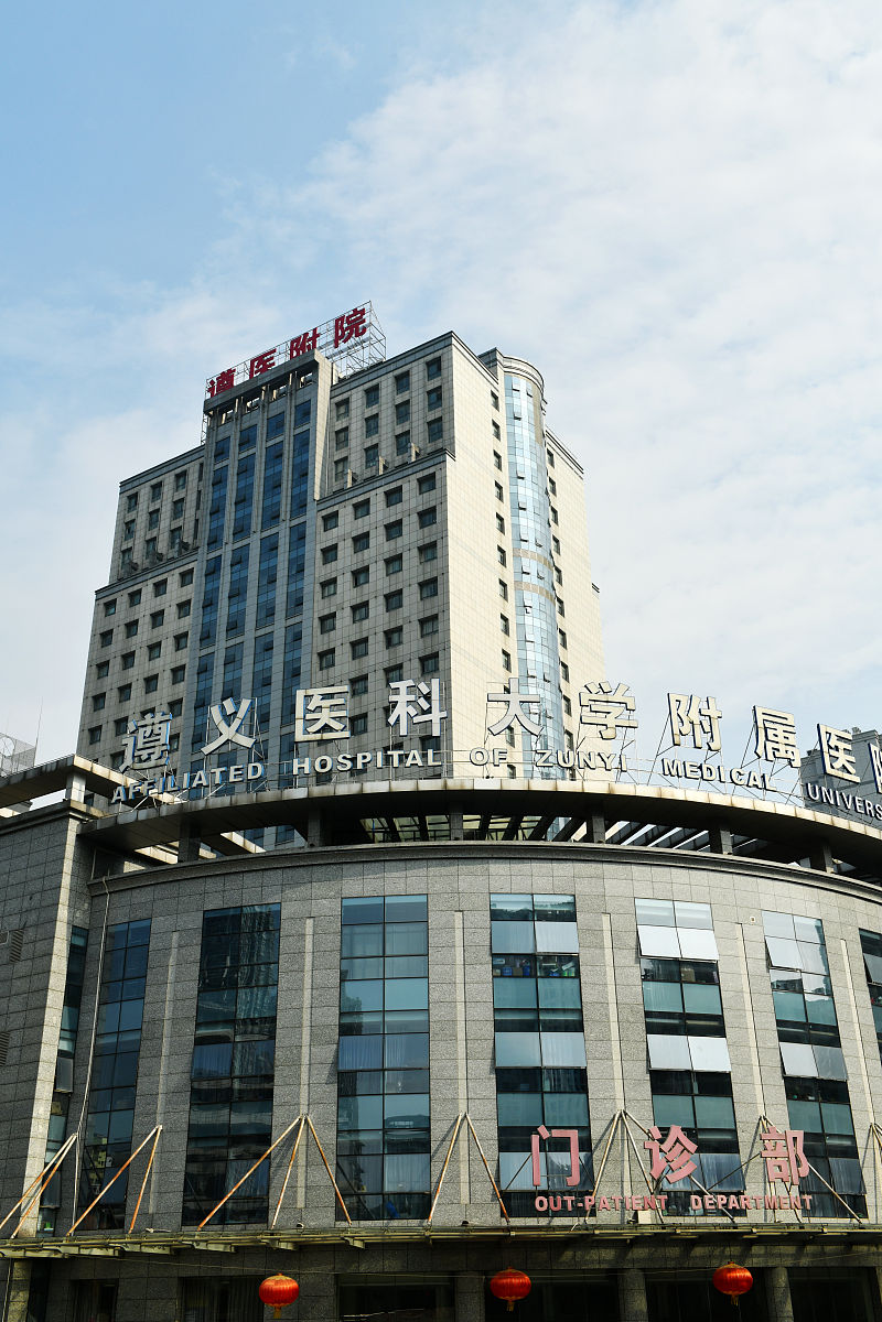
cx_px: 441
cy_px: 661
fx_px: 1286
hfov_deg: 37.9
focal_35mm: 35
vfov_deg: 54.4
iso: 320
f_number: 13
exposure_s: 1/400
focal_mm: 35
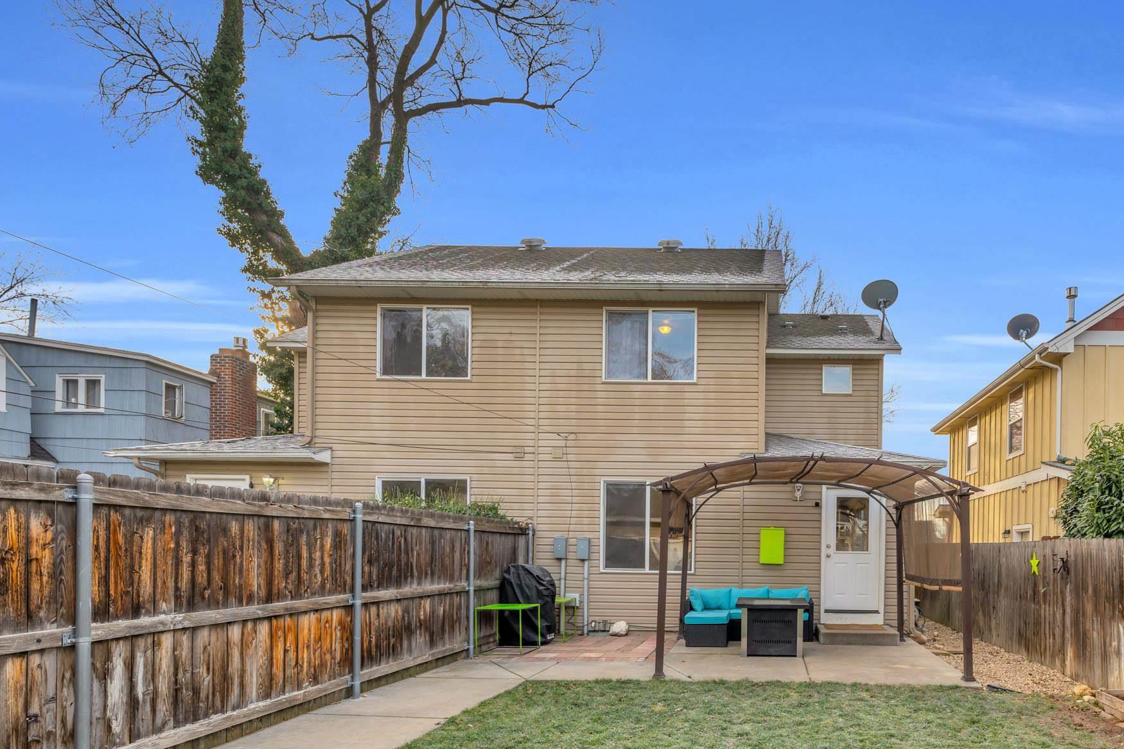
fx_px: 624
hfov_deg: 80.9
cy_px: 514
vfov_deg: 60.1
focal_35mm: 20
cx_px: 757
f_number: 6.3
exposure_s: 1/160
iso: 100
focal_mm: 14
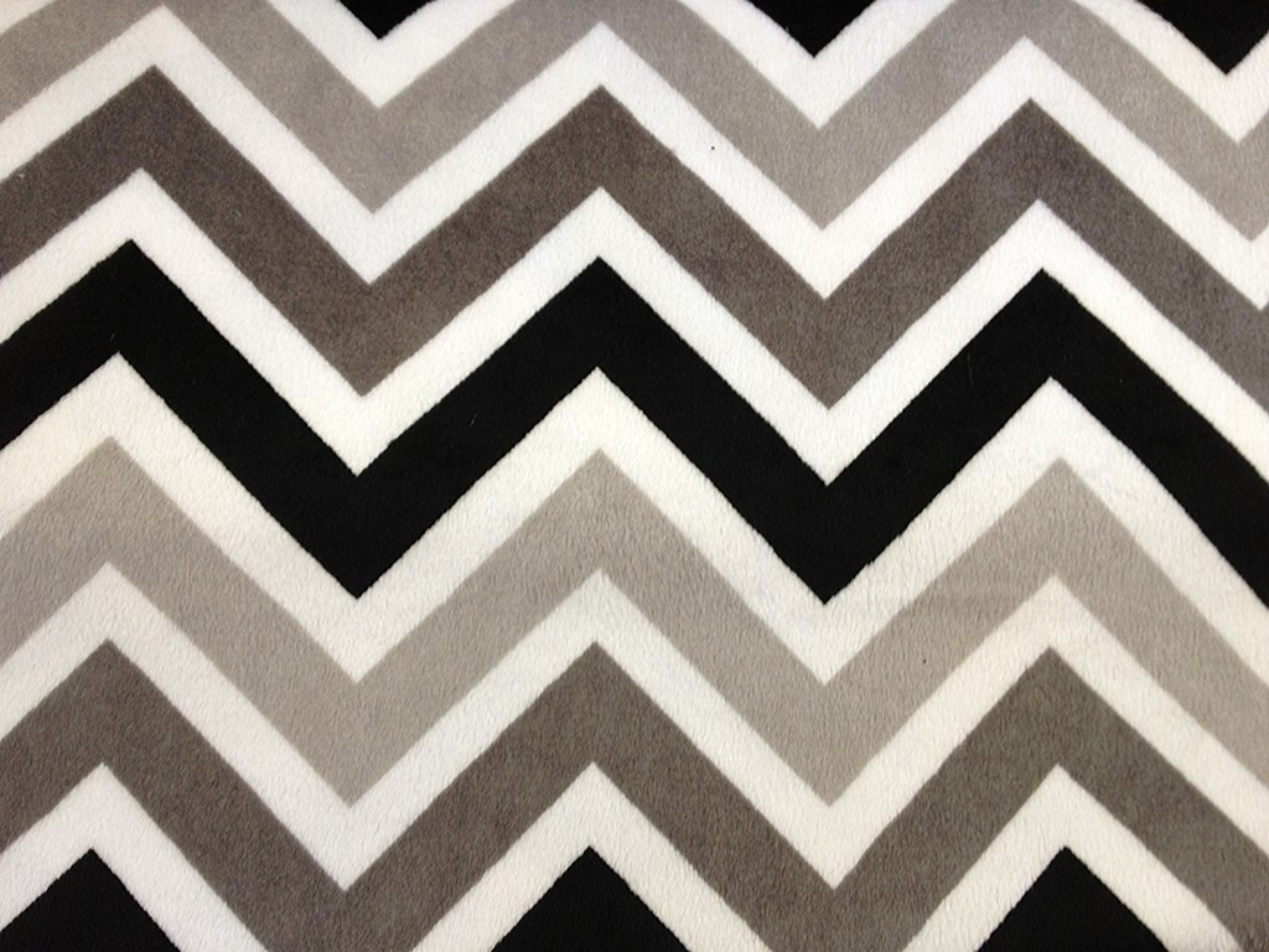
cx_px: 634
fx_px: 1283
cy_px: 476
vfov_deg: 40.7
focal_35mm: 35
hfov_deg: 52.6
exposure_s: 1/20
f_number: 2.4
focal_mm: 4.28
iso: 64
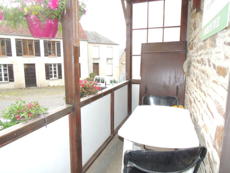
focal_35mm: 24
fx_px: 159
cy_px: 86
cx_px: 115
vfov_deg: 56.8
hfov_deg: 71.6
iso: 800
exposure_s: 1/200
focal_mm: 4.3
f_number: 8.3
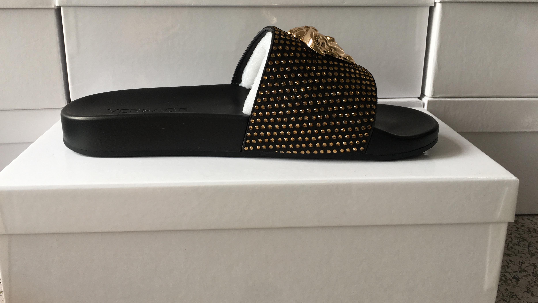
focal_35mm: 34
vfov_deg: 34.4
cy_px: 111
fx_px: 485
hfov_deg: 58.0
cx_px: 255
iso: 25
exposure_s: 1/50
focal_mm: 4.15
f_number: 2.2
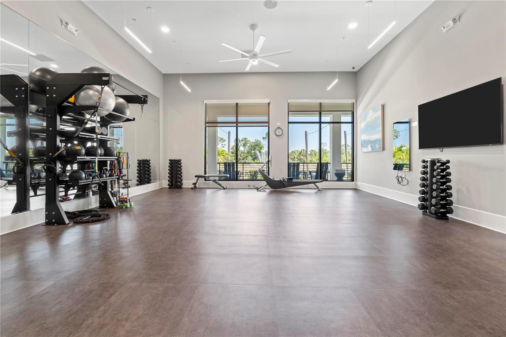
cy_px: 168
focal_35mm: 16
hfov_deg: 96.7
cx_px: 253
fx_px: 225
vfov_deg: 73.7
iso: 100
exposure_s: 1/4
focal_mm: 16
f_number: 8
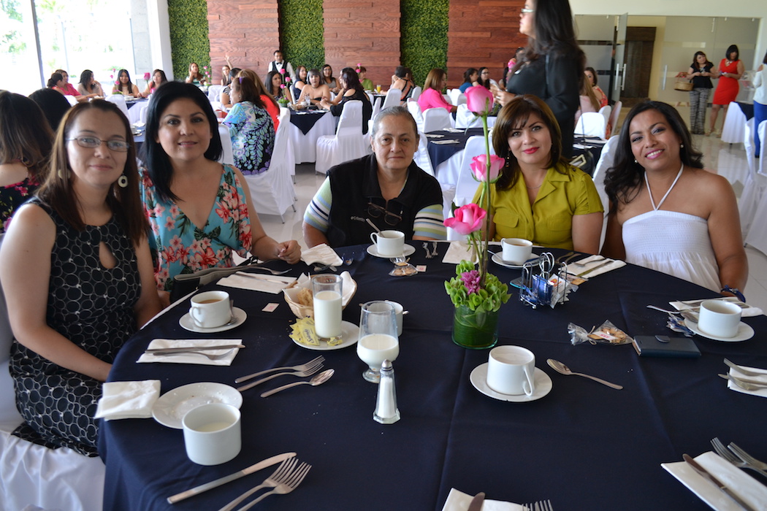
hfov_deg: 67.4
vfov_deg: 47.9
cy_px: 256
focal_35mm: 27
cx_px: 384
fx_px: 575
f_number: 4
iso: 400
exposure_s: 1/60
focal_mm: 18
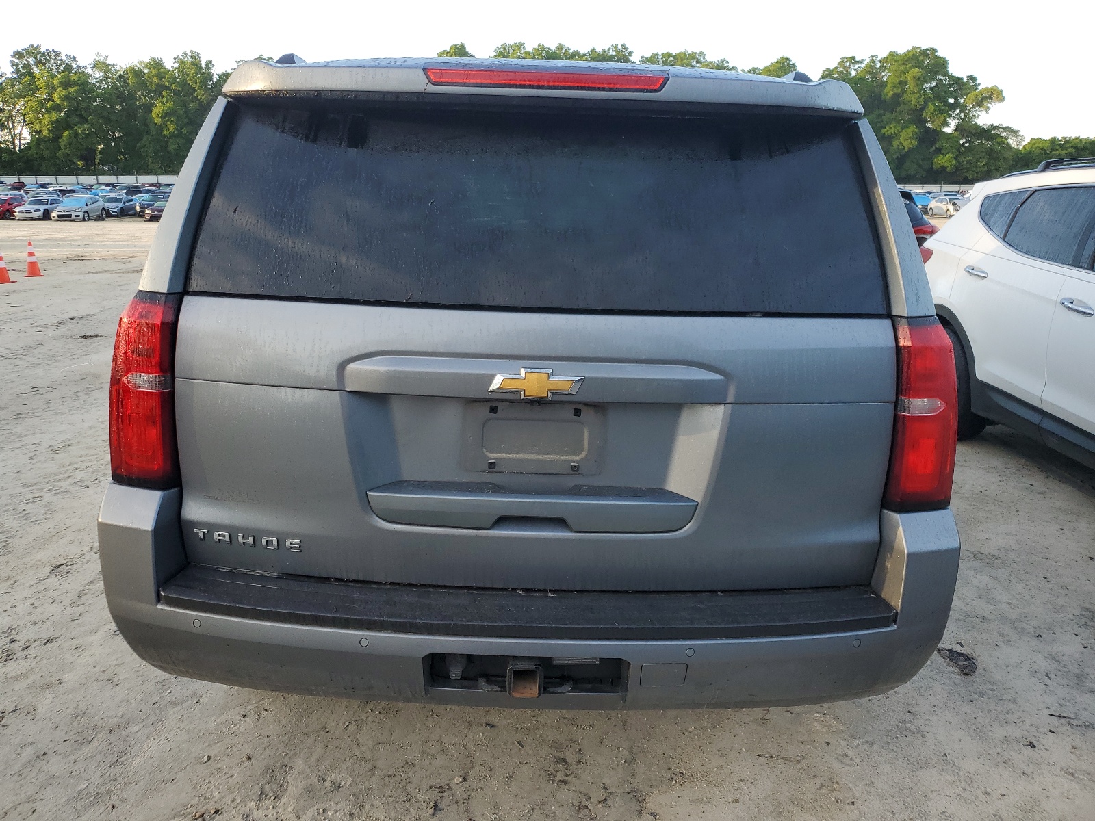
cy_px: 410
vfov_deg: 53.1
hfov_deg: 67.3
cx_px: 548
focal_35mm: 26
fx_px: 822
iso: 50
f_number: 1.5
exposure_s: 1/385
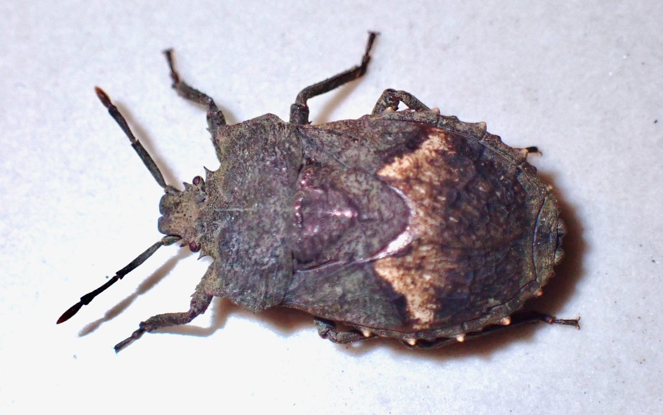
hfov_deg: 19.5
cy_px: 216
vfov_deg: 12.2
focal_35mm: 107
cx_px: 331
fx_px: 1934
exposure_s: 1/100
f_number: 14
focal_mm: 18
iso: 800
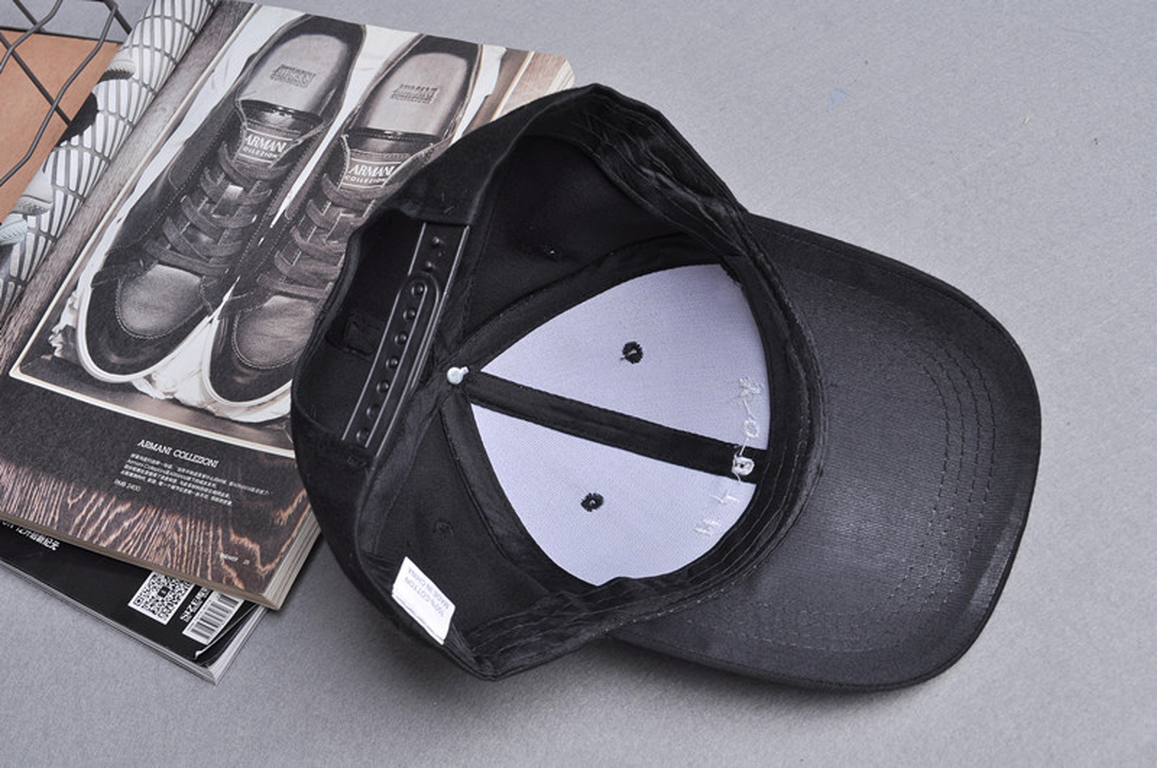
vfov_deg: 26.4
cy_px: 384
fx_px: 1637
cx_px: 578
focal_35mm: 51
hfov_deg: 38.9
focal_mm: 34
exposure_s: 1/125
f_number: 10
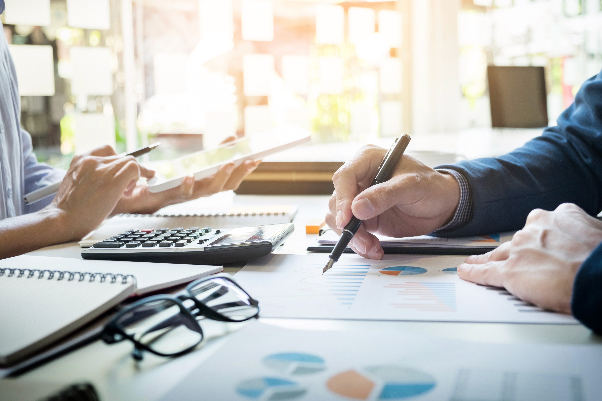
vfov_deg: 28.6
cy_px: 200
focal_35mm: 47
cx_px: 301
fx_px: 786
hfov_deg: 41.9
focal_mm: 31.5
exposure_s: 1/60
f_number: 3.6
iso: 640
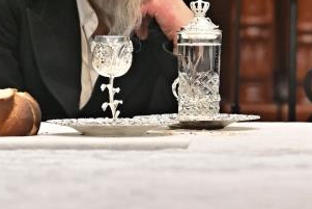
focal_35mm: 1021
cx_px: 521
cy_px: 24
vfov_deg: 1.3
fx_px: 8852
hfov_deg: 2.0
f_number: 2.8
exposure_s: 1/400
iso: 250
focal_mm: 200
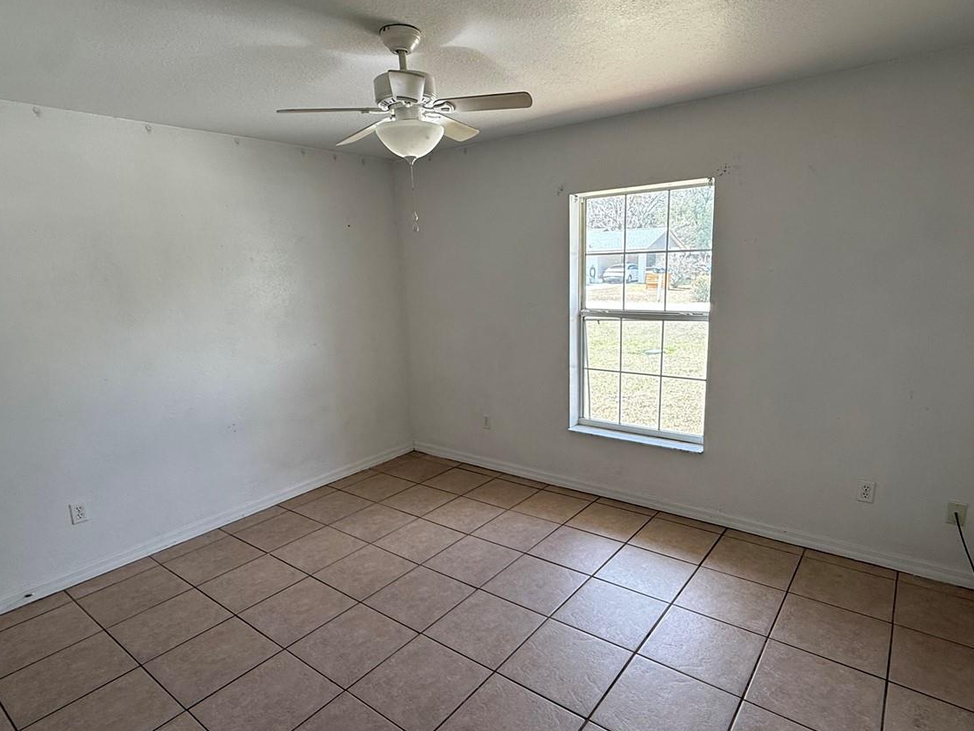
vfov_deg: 65.9
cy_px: 385
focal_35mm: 20
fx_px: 563
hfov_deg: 81.7
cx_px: 496
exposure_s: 1/120
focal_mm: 2.22
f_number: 2.2
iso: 80
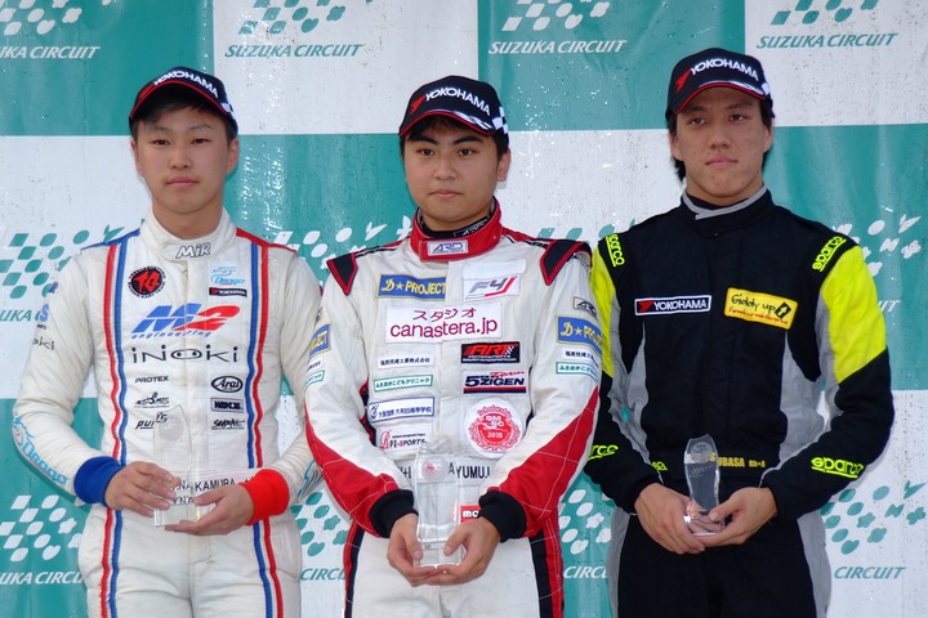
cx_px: 464
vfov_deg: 7.6
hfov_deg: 11.4
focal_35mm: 180
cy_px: 309
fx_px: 4640
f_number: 5.6
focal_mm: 120
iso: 200
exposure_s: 1/125
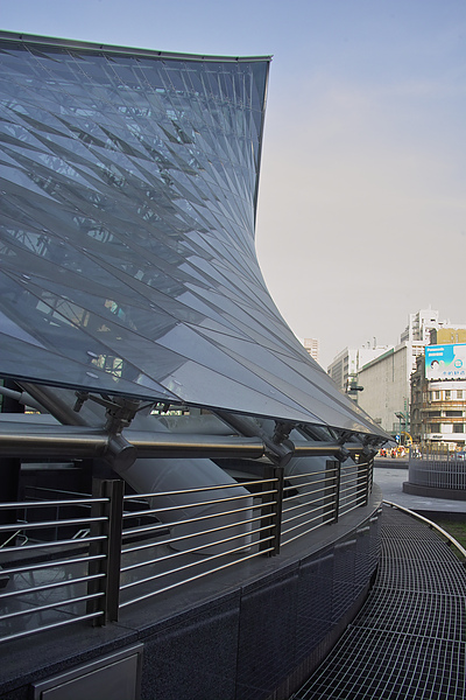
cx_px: 233
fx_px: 602
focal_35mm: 31
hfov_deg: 42.3
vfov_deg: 60.3
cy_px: 350
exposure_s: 1/125
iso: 100
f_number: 5.6
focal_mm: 18
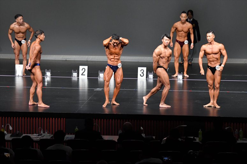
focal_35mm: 168
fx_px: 1152
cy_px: 82
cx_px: 124
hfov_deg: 12.2
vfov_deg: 8.2
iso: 5000
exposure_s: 1/400
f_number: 5.6
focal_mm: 112
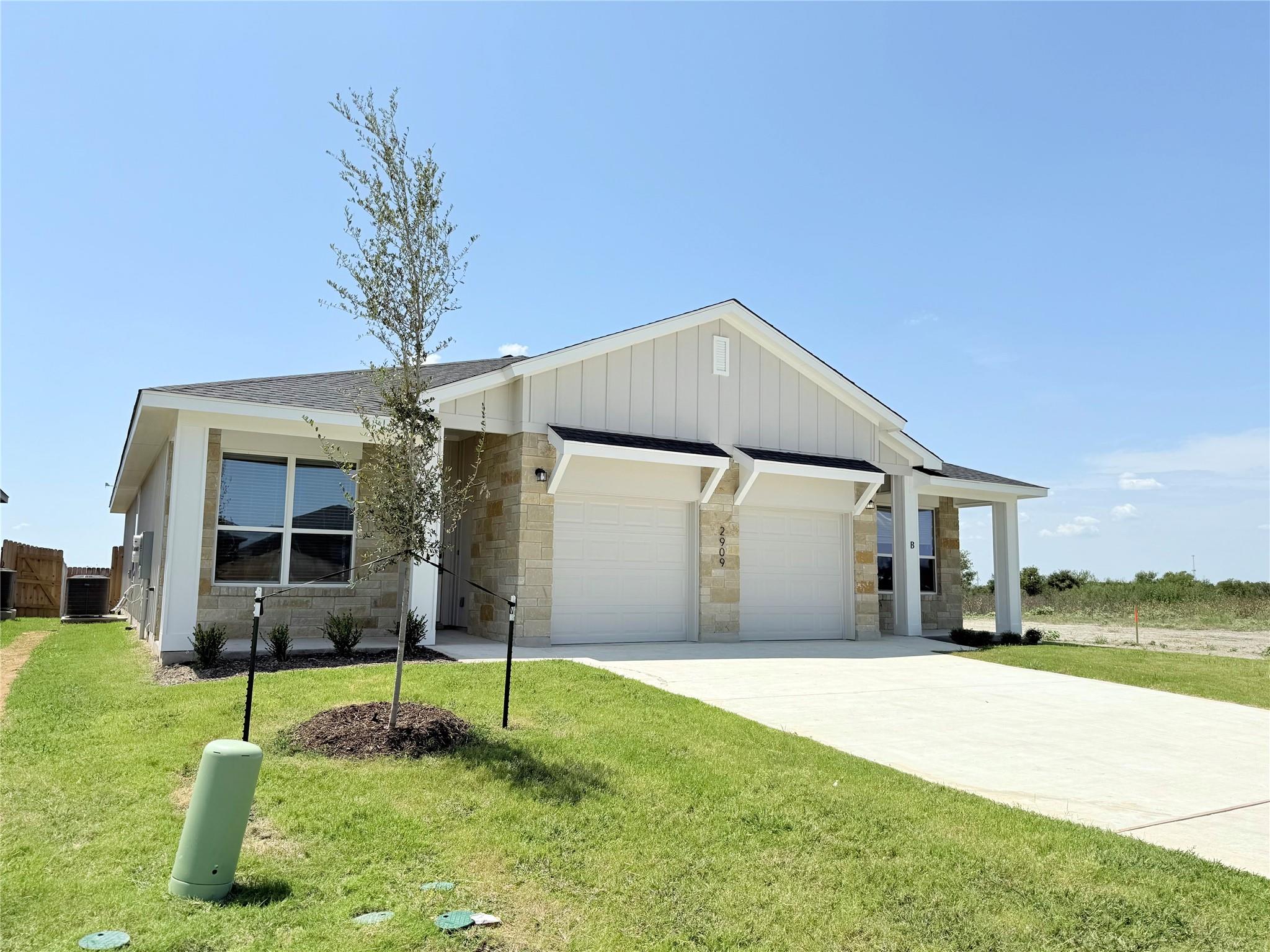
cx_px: 635
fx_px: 881
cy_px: 476
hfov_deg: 71.6
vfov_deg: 56.8
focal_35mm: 24
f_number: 1.78
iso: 80
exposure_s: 1/7353
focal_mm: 6.76
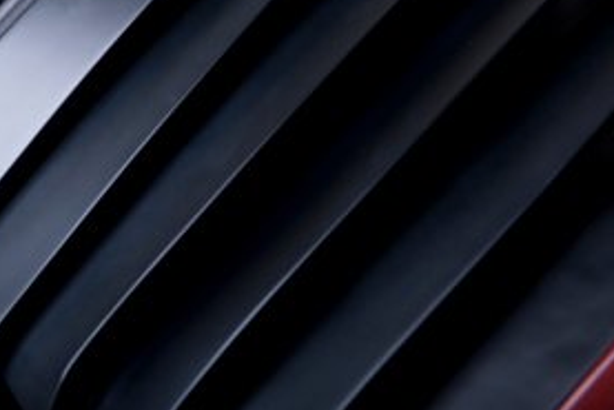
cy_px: -16
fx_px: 1775
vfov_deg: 13.0
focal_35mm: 104
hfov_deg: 19.1
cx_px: 2
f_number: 11
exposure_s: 1/250
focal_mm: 48
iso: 100
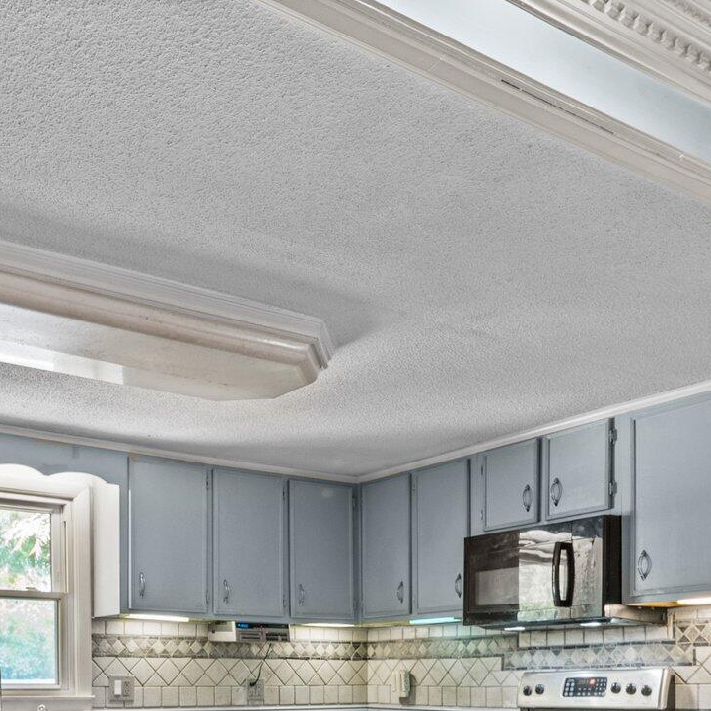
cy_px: 671
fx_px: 953
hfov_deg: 40.7
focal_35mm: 41
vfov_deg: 37.6
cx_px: 281
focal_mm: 17
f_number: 6.3
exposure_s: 1/2
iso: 400
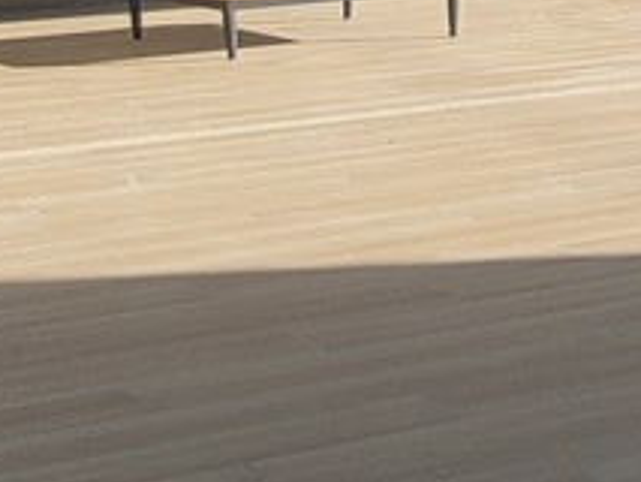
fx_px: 1630
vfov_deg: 15.4
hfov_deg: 19.2
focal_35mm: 88
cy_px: -253
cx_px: 990
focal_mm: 2.2
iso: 64
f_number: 2.2
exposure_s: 1/1829
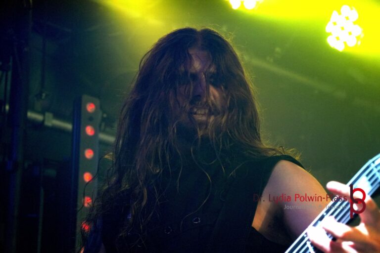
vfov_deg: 13.8
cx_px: 190
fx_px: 1045
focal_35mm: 99
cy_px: 126
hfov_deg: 20.6
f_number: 5
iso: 2500
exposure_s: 1/125
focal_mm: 66
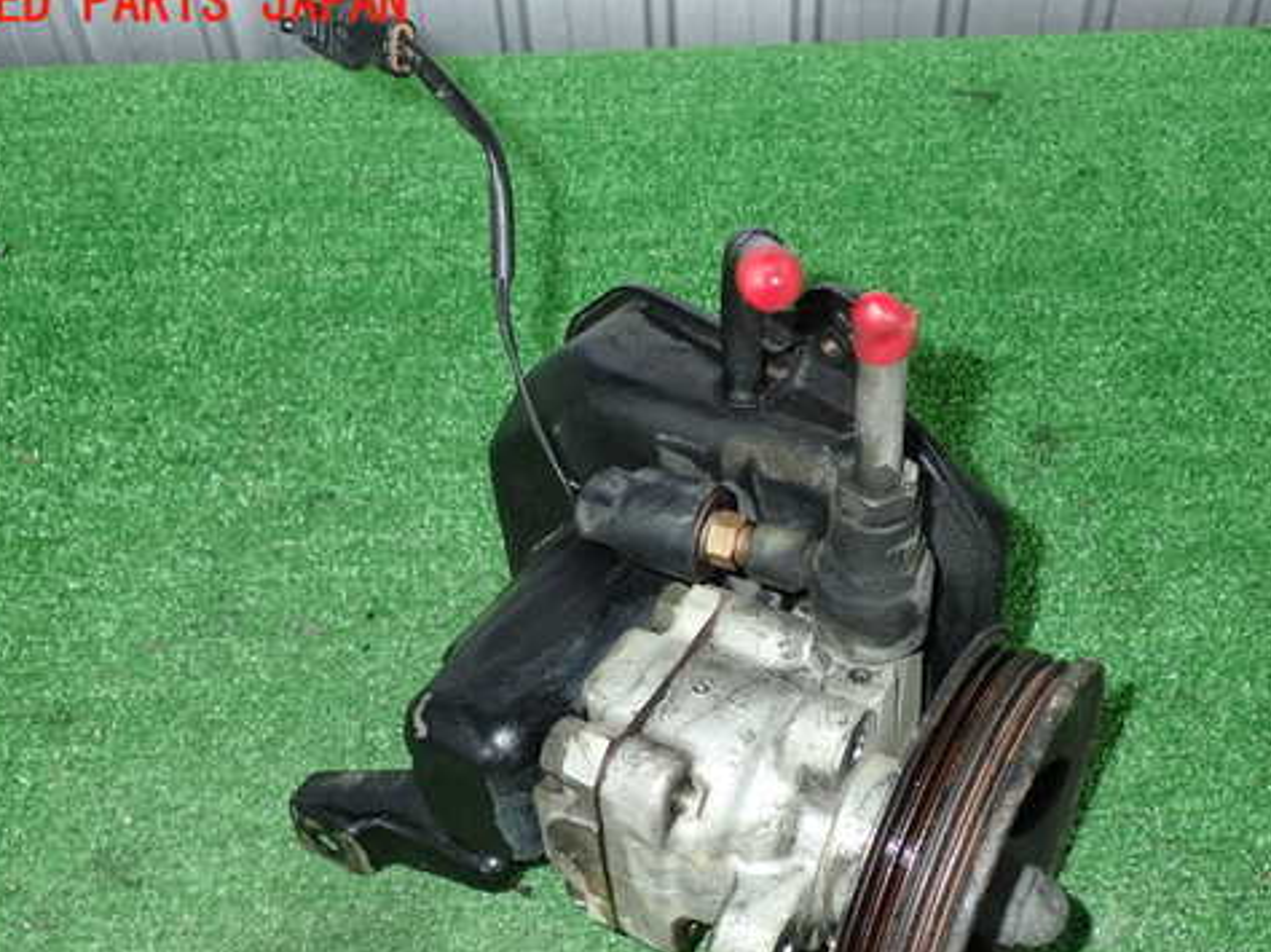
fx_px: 1395
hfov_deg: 48.9
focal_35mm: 38
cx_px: 724
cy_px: 574
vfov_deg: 37.5
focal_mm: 5.5
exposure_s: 1/30
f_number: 6.3
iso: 200
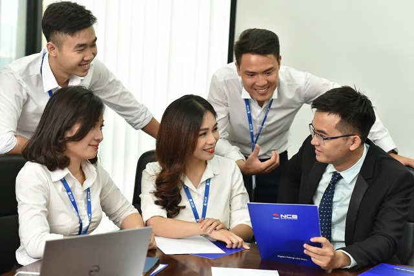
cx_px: 207
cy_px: 138
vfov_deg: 16.1
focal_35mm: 85
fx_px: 978
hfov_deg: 23.9
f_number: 3.5
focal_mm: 85
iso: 800
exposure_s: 1/125
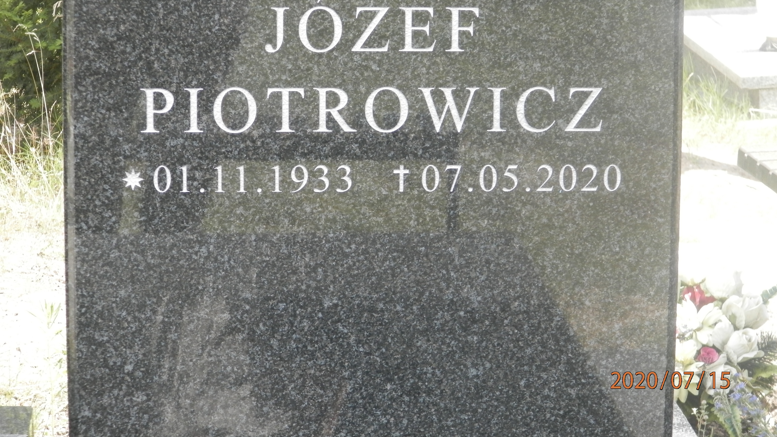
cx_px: 389
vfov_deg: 8.4
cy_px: 151
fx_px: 2967
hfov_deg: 14.9
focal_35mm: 144
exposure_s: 1/125
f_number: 4.7
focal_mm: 23.6
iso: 200
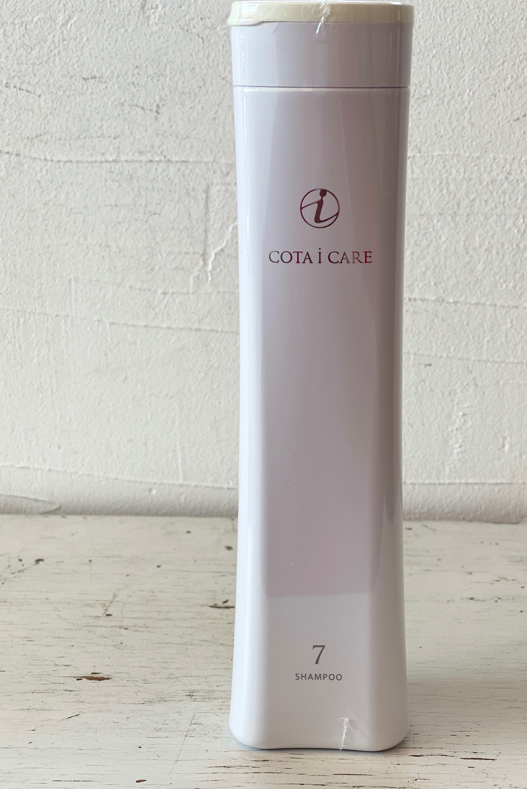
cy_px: 402
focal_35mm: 61
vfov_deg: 32.9
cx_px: 316
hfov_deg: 22.2
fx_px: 1339
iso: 25
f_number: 2
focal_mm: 6
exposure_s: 1/120
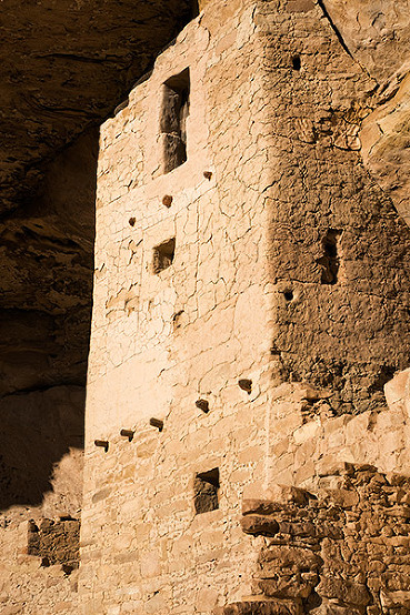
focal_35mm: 85
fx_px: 1453
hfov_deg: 16.1
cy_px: 308
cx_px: 205
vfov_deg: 23.9
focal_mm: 85
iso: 320
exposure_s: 1/125
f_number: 18
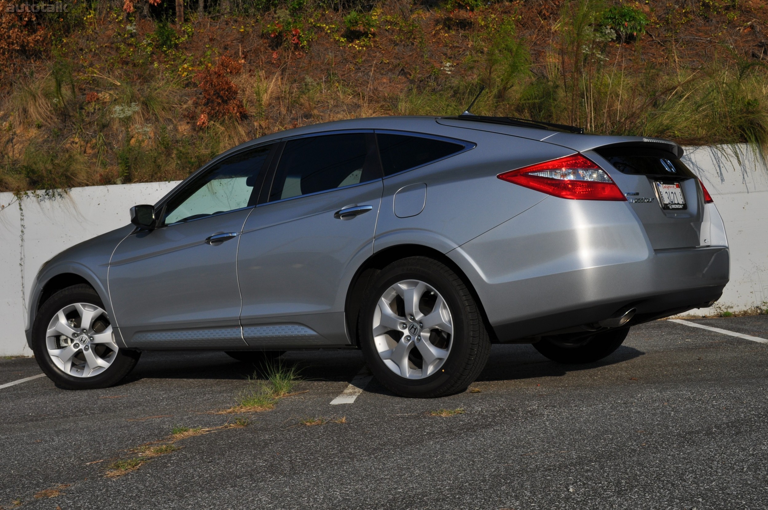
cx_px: 384
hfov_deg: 41.2
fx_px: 1023
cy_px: 255
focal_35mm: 48
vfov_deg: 28.0
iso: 200
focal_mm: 32
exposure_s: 1/500
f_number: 11
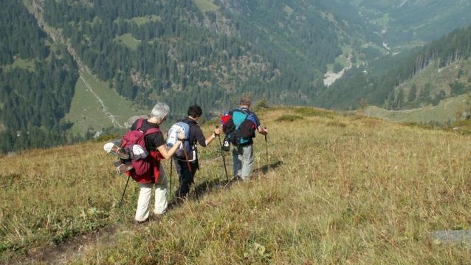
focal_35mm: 47
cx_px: 236
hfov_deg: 43.7
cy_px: 126
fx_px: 587
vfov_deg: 25.4
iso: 50
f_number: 6.3
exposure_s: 1/160
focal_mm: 7.22
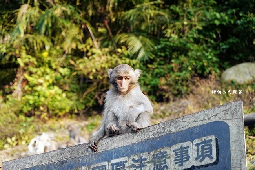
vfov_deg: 12.6
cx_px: 128
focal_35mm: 109
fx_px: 772
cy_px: 85
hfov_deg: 18.8
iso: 250
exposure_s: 1/125
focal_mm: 39.61
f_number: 4
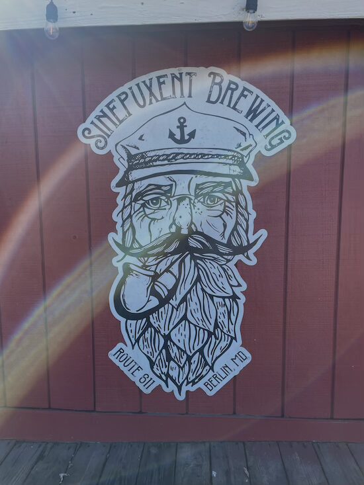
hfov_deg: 53.1
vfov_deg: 67.3
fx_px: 364
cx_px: 182
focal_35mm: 26
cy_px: 242
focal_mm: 4.2
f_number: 1.6
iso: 32
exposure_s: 1/903
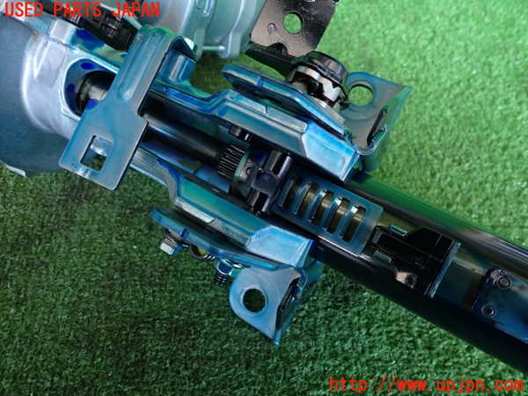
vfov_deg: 54.9
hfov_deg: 69.4
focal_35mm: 25
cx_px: 264
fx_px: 381
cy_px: 198
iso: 250
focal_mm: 4.5
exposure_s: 1/30
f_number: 2
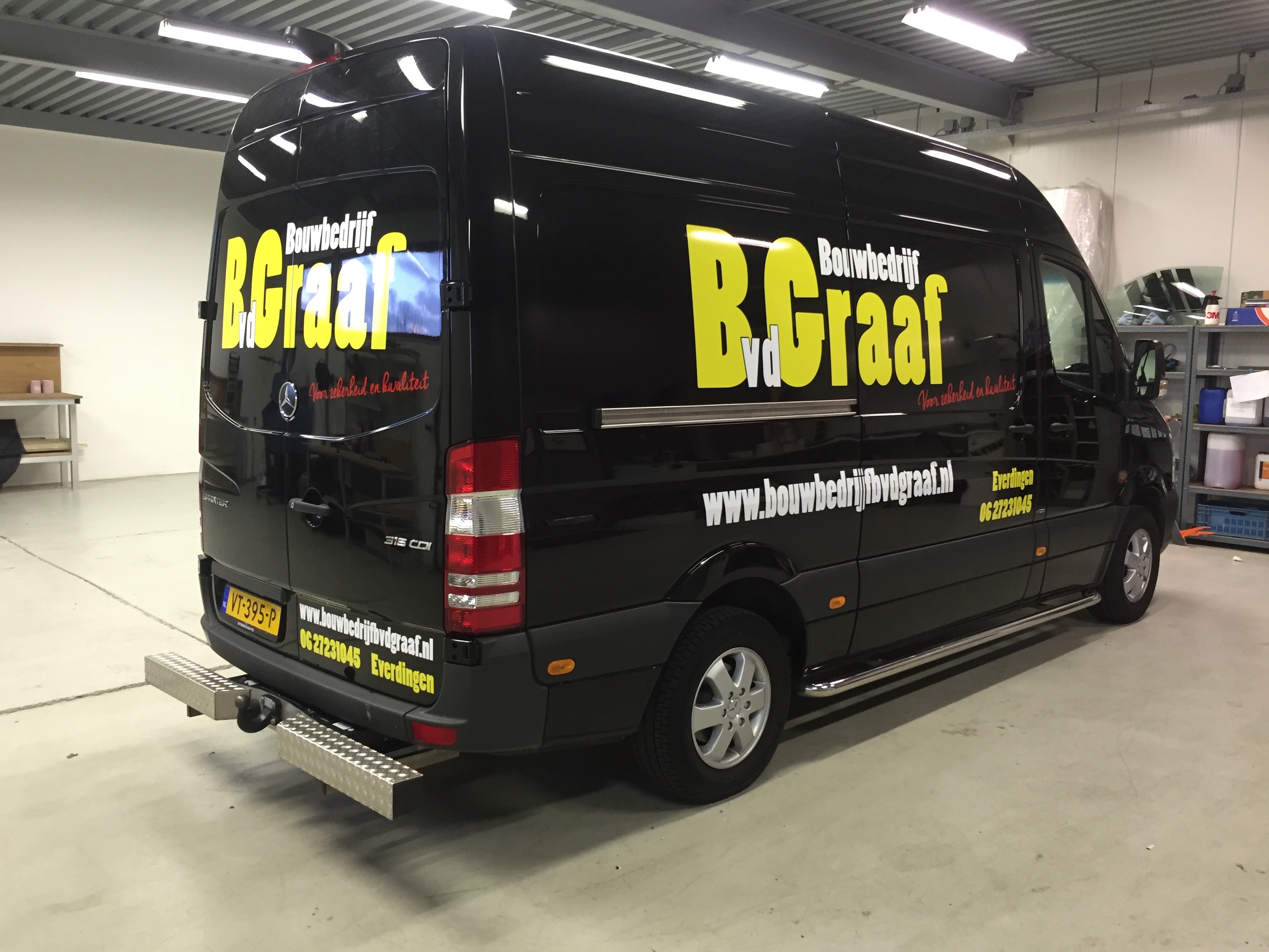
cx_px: 634
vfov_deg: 48.2
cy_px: 476
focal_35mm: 29
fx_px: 1063
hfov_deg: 61.7
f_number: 2.2
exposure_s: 1/33
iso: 125
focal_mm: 4.15
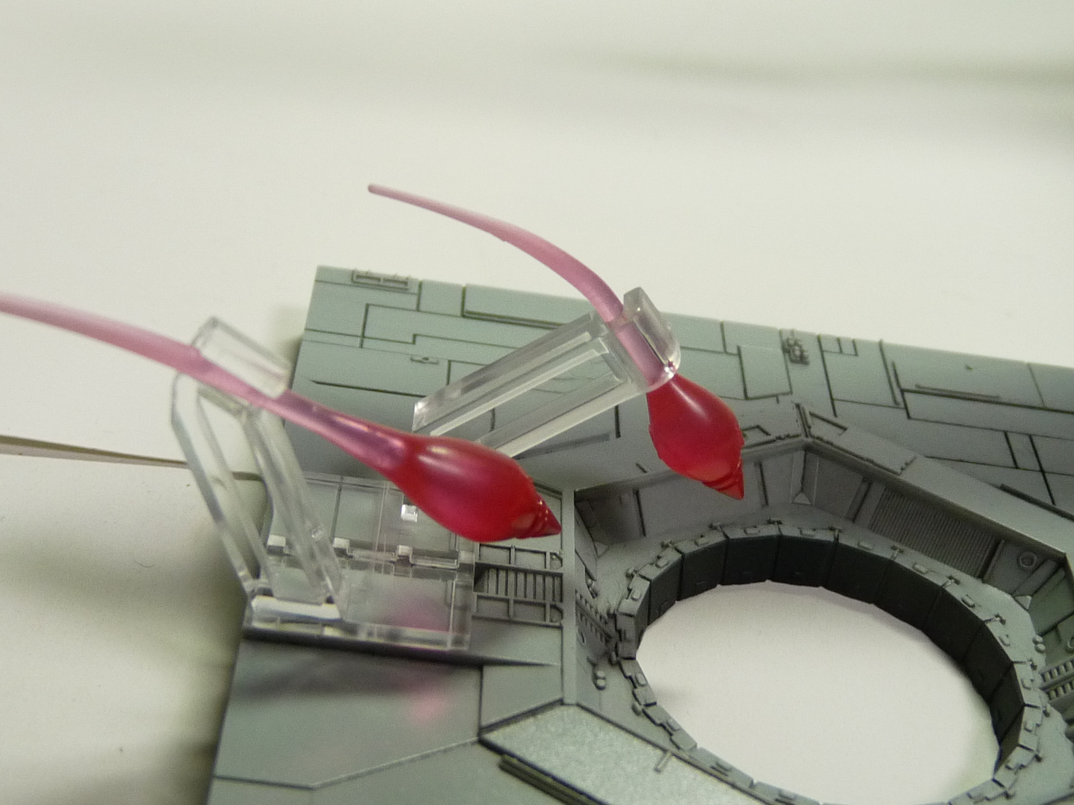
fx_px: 1862
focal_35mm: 60
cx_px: 537
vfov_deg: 24.4
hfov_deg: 32.2
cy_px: 402
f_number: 3
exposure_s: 1/80
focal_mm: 6
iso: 200
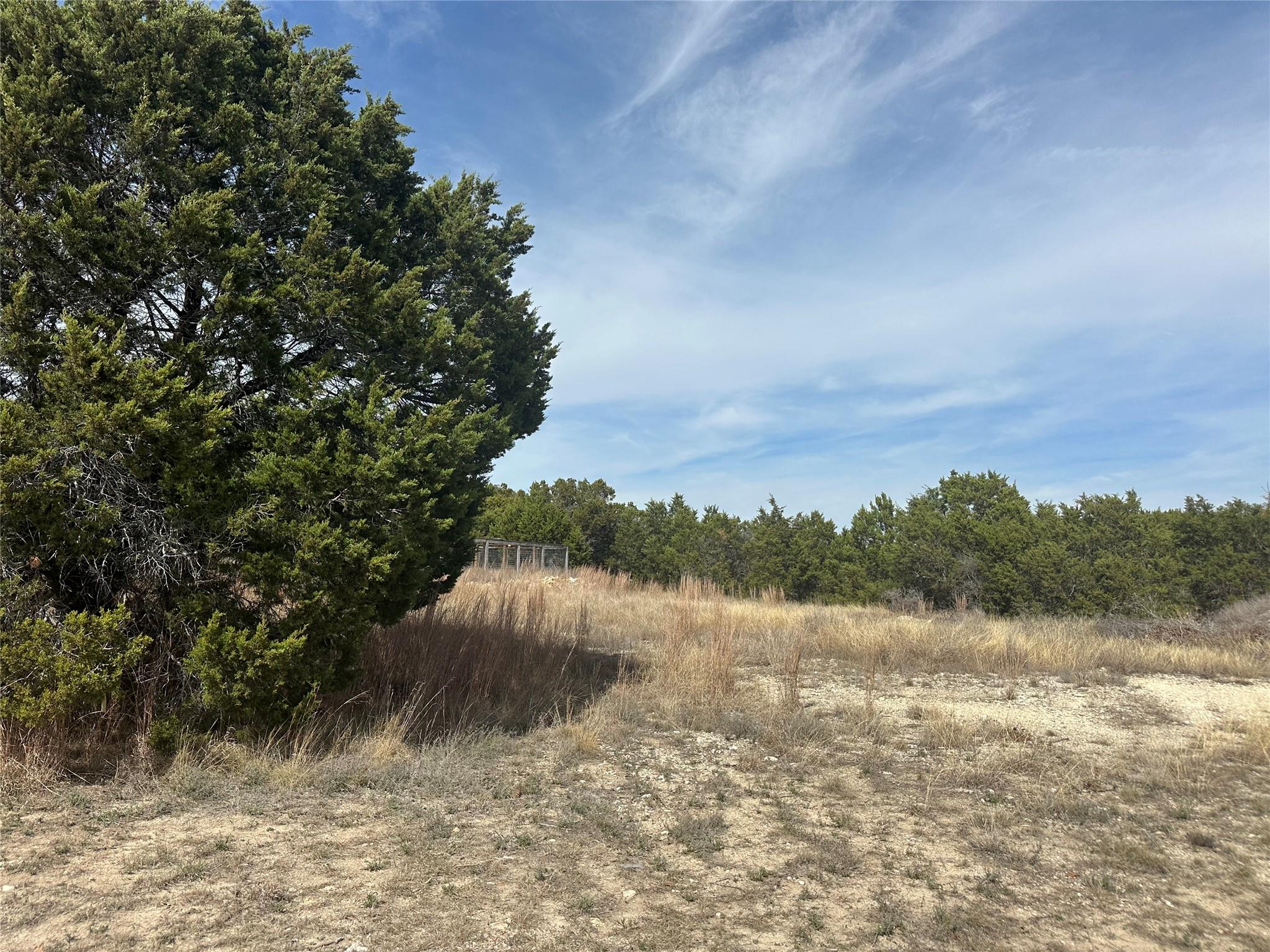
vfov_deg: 56.8
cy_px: 476
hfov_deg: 71.6
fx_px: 881
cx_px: 635
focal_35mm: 24
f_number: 1.78
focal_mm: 6.86
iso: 80
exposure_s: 1/8197
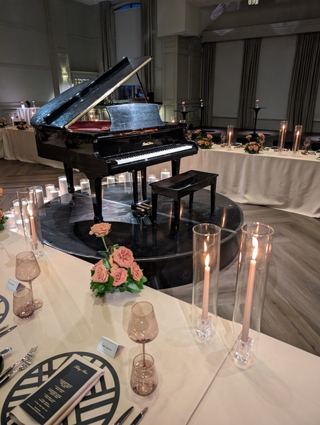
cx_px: 160
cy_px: 212
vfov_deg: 71.5
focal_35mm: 24
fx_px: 295
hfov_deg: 57.0
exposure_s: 1/60
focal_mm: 6.9
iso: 538
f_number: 1.68
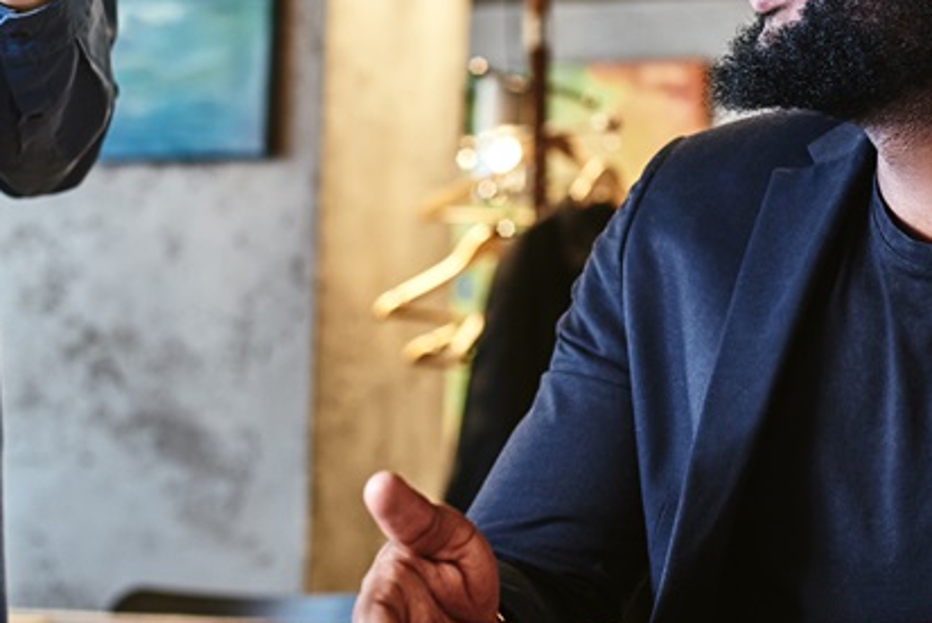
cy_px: 166
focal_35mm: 105
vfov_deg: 13.0
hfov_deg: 19.4
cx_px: 650
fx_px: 2720
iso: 400
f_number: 4
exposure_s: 1/50
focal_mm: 50
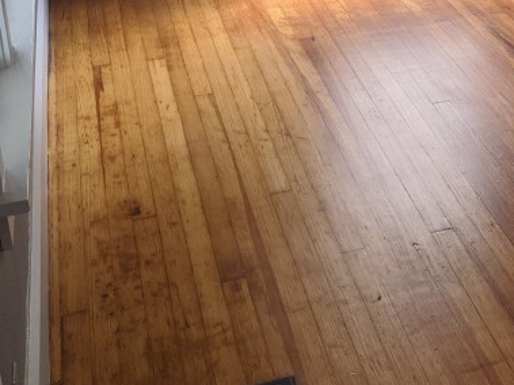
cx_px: 684
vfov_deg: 19.4
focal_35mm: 73
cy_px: -34
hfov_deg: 23.4
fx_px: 1084
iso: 45
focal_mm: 4.44
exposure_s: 1/385
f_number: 1.8
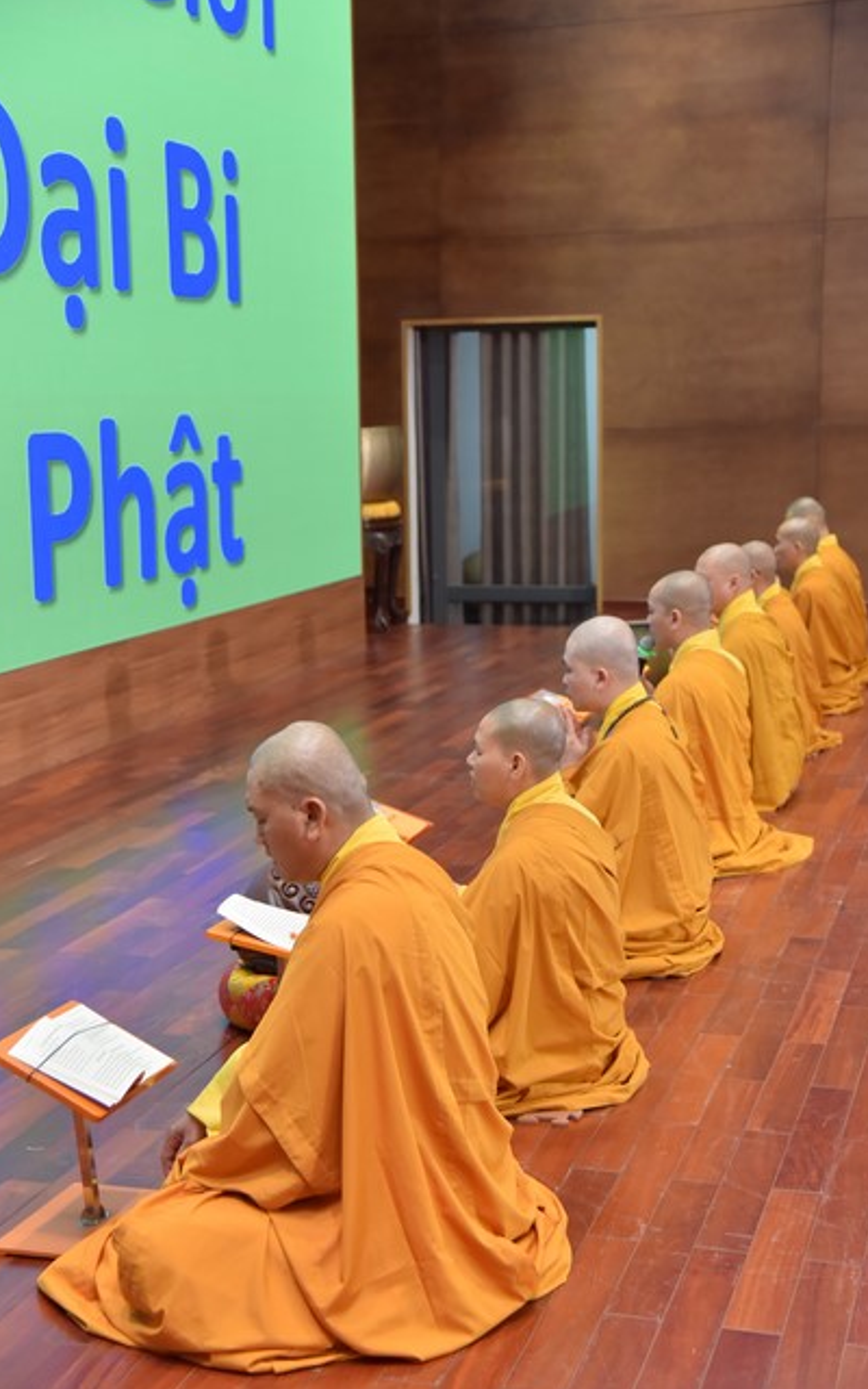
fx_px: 2157
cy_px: 697
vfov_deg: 35.7
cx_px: 414
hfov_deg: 22.7
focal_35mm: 57
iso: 1250
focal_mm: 55
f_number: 4.5
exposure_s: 1/200
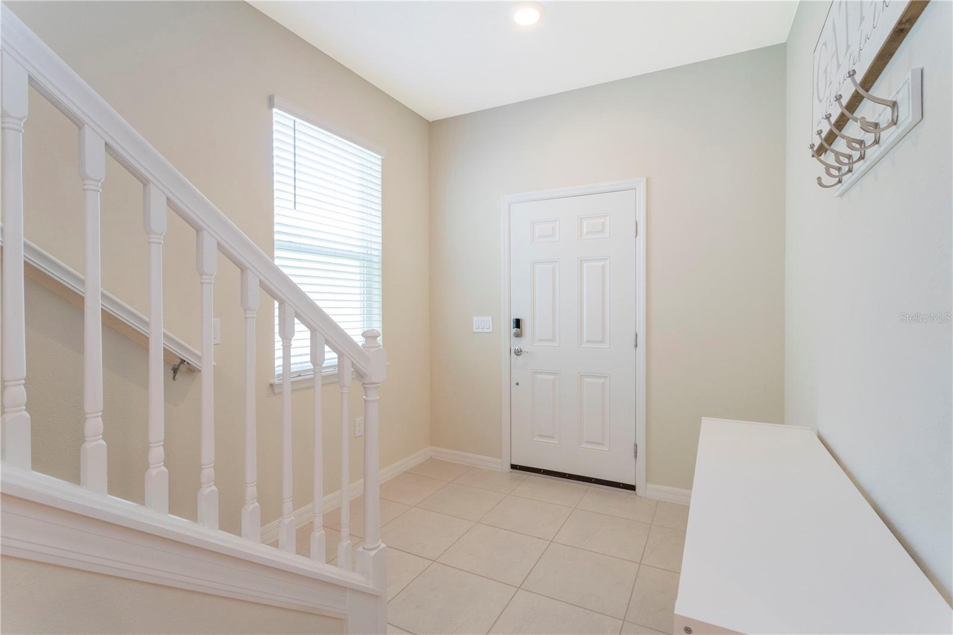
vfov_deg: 70.4
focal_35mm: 17
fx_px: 450
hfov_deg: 93.3
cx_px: 476
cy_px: 318
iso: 1000
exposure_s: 1/10
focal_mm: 17
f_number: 14
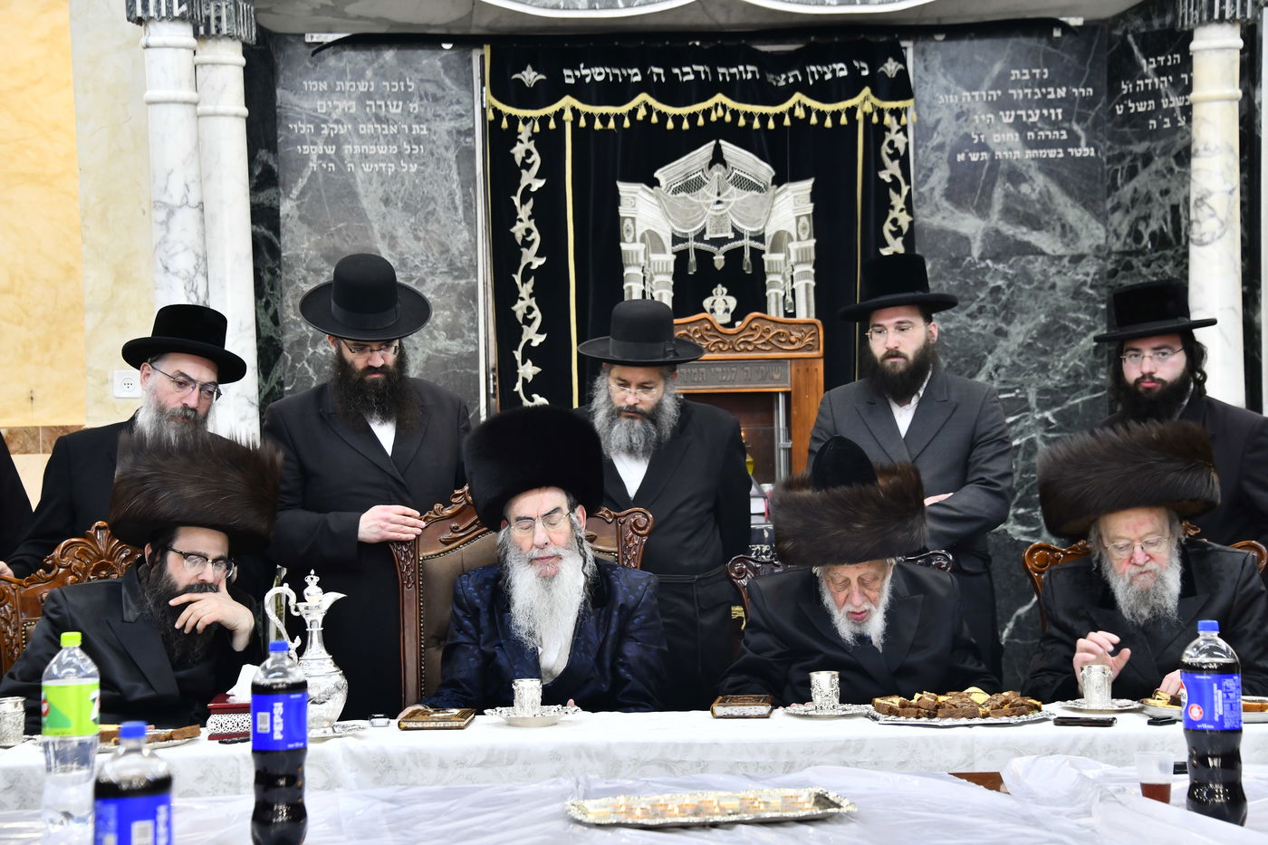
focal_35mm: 90
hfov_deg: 22.6
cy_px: 422
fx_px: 3169
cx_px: 634
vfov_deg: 15.2
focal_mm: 90
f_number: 5.6
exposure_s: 1/125
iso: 800
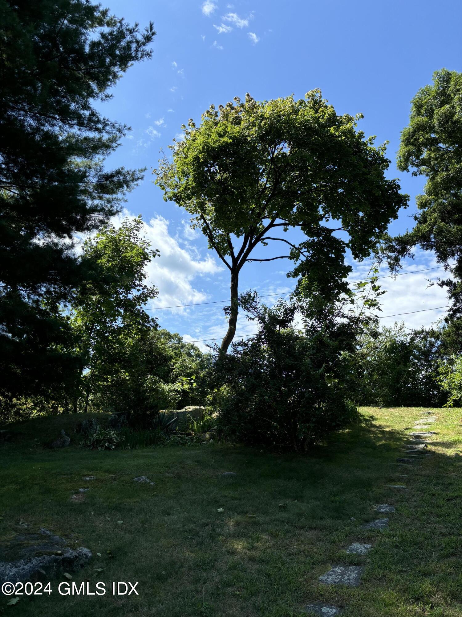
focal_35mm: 26
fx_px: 463
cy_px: 308
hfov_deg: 53.1
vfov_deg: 67.3
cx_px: 231
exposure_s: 1/1912
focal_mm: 5.96
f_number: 1.6
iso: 50
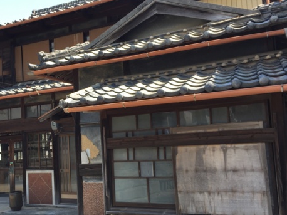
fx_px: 315
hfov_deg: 48.4
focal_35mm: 38
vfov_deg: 37.7
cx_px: 104
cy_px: 115
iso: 32
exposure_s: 1/434
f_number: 2.2
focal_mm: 4.15
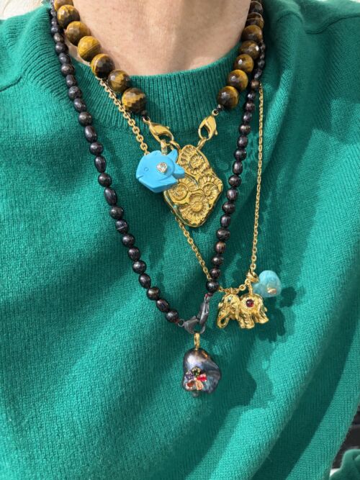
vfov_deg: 67.3
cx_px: 180
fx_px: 361
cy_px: 240
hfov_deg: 53.0
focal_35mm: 26
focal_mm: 5.96
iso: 400
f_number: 1.6
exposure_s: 1/33
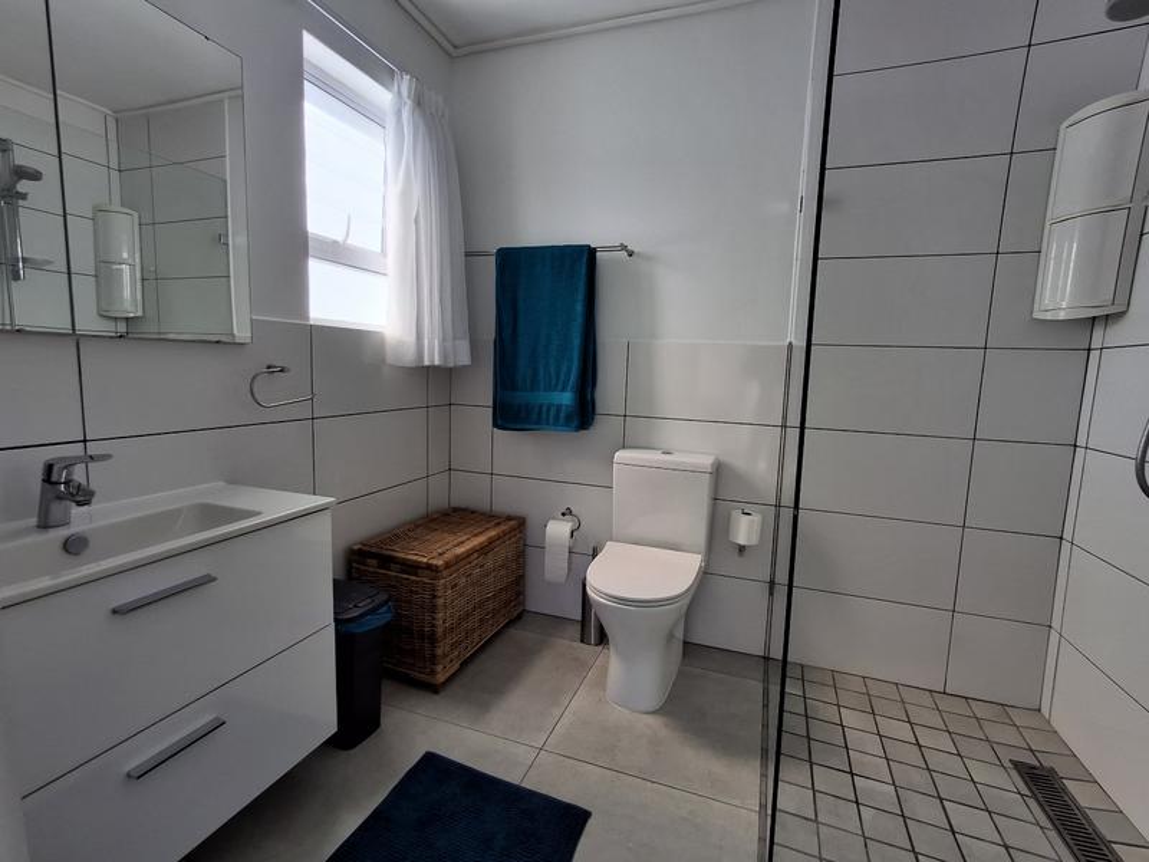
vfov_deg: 78.1
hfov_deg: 94.5
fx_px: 531
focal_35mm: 16
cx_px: 574
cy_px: 431
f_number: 2.2
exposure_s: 1/211
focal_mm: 1.64
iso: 40
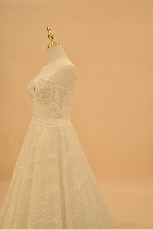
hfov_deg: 28.1
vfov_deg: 41.1
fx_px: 306
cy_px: 114
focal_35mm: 48
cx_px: 76
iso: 250
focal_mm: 32
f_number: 4.5
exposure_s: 1/80
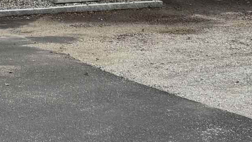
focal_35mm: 128
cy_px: -160
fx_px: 855
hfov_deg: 15.7
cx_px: -101
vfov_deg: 8.8
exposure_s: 1/4167
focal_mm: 6.76
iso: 80
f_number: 1.78
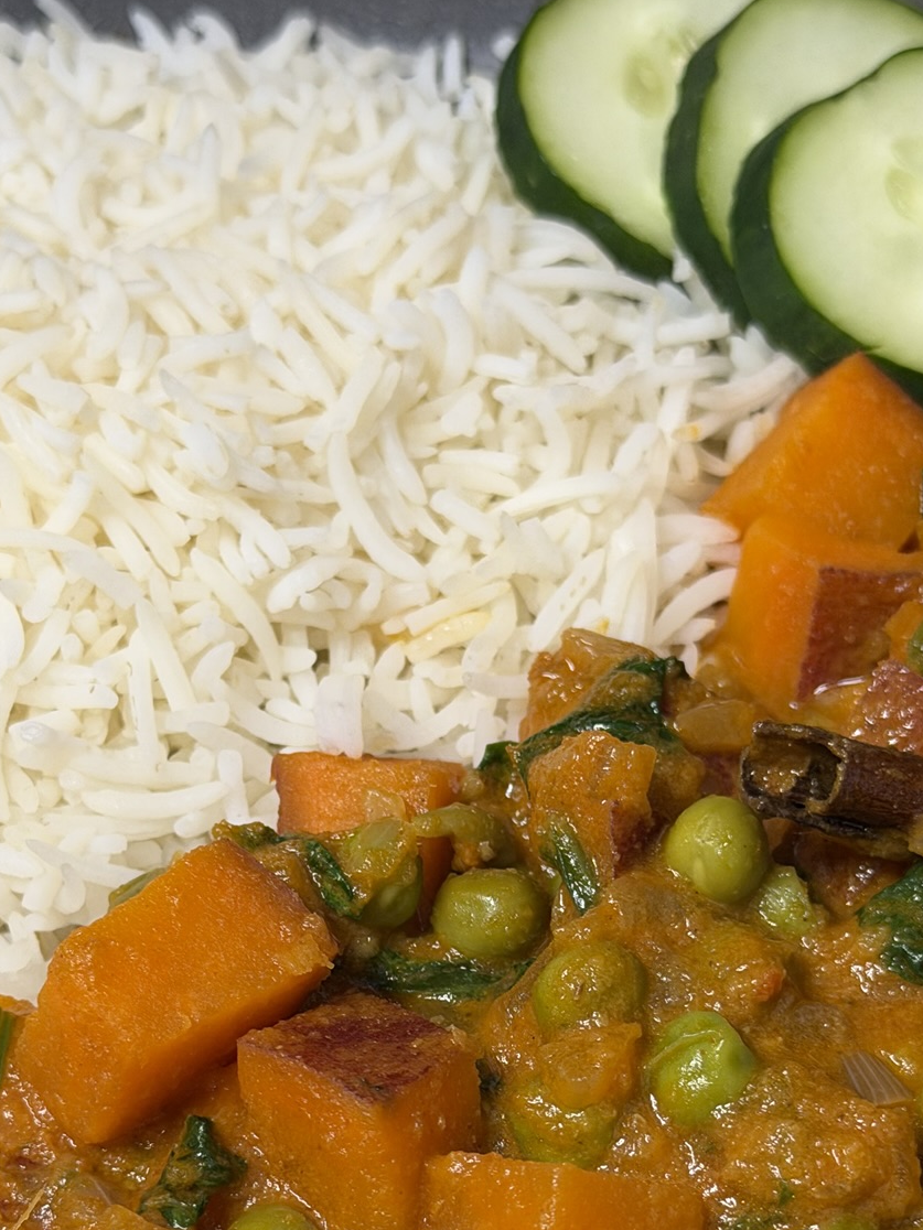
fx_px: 3057
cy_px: 896
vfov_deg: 22.6
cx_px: 448
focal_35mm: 86
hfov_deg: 17.2
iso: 100
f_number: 1.78
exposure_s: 1/60
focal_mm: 6.76
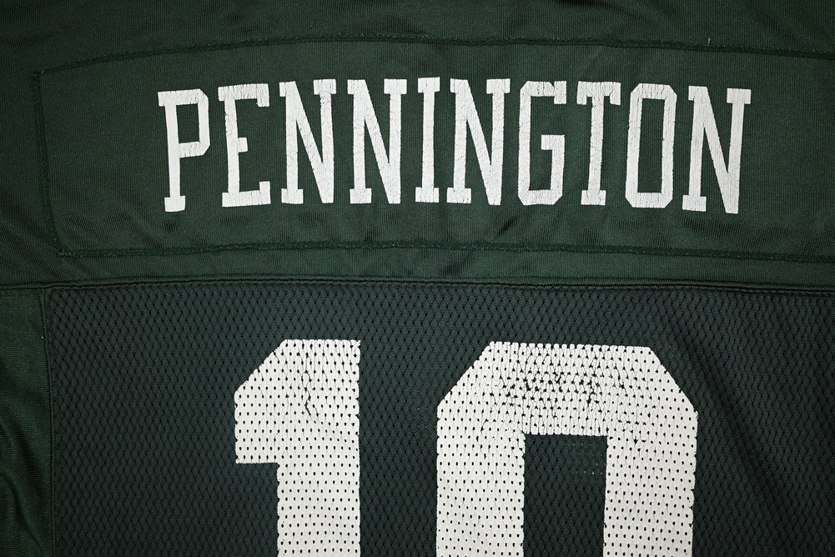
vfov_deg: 41.7
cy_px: 278
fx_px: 731
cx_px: 418
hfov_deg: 59.5
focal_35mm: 32
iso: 200
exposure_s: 1/125
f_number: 4.8
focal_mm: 31.5
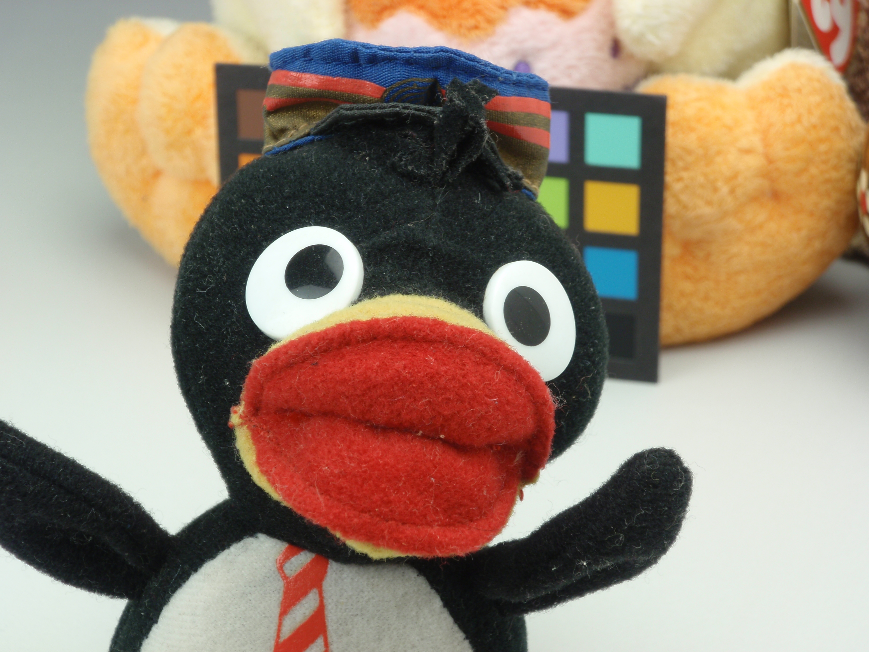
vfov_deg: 14.5
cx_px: 434
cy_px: 326
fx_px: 2561
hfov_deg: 19.3
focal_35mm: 102
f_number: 5.1
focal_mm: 18.2
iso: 64
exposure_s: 1/20
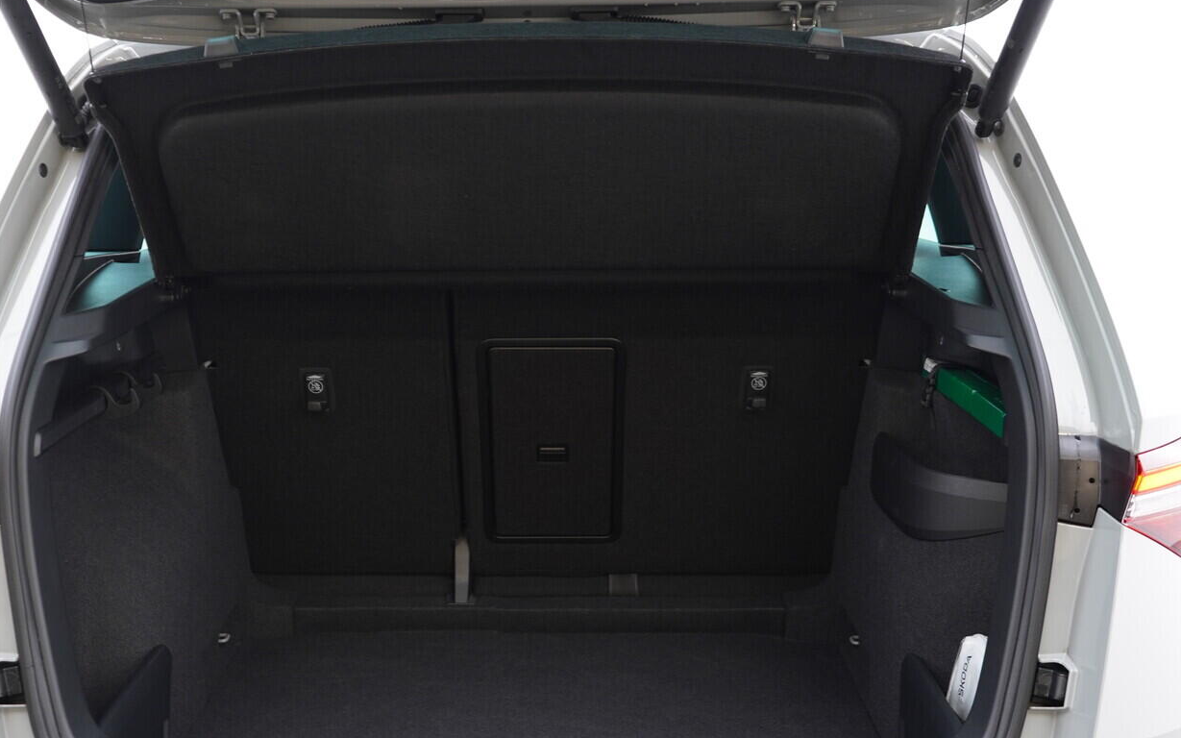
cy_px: 455
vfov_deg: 29.8
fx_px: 1384
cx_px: 520
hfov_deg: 46.1
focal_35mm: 43
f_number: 2.8
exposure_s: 1/40
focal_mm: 24
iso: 320
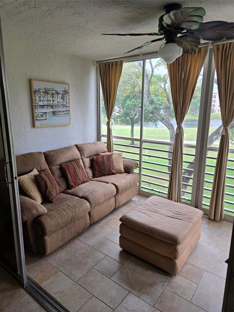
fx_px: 207
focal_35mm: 23
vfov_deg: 73.9
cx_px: 117
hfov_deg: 58.9
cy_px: 156
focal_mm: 5.4
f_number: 1.8
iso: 40
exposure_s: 1/180
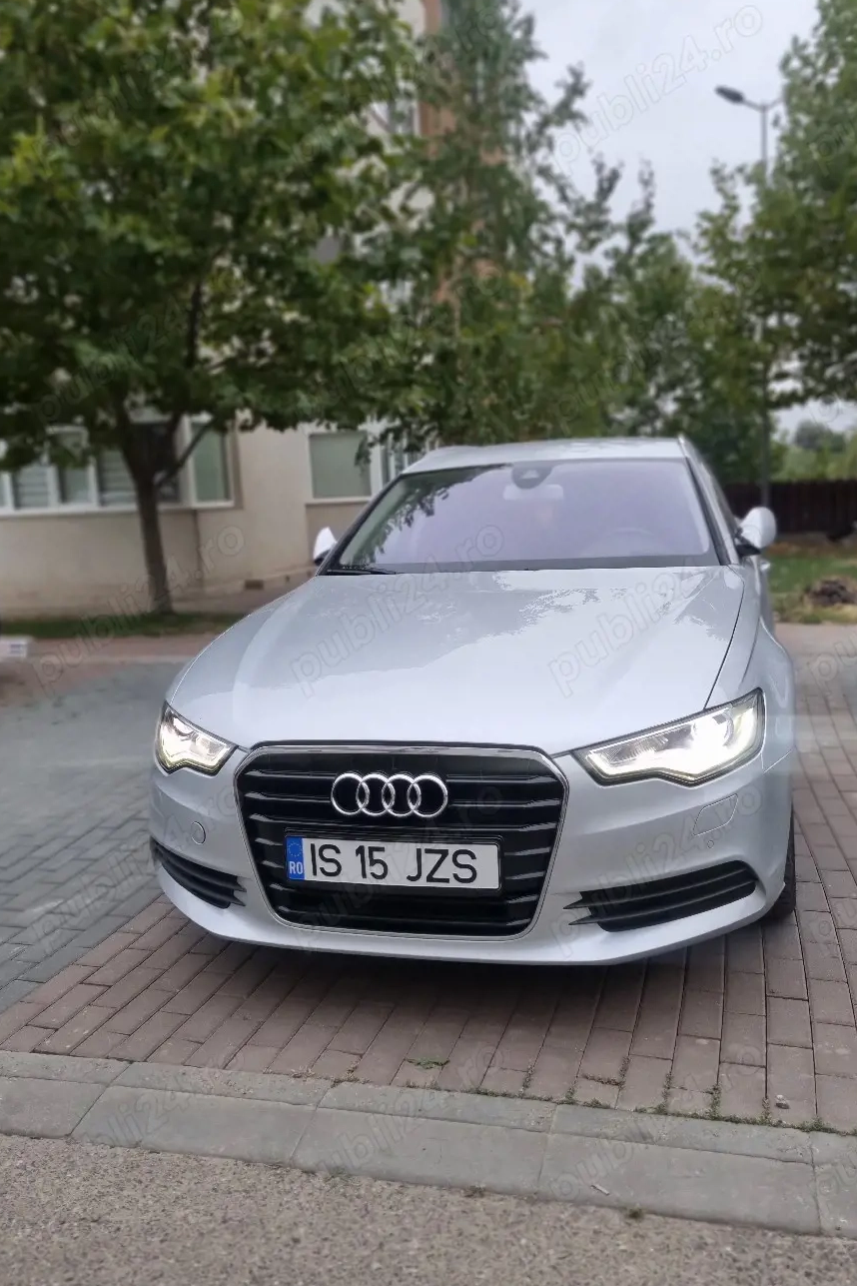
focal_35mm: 28
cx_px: 462
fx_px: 1000
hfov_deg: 46.4
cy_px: 644
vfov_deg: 65.5
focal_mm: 5.4
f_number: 1.8
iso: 80
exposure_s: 1/60.2
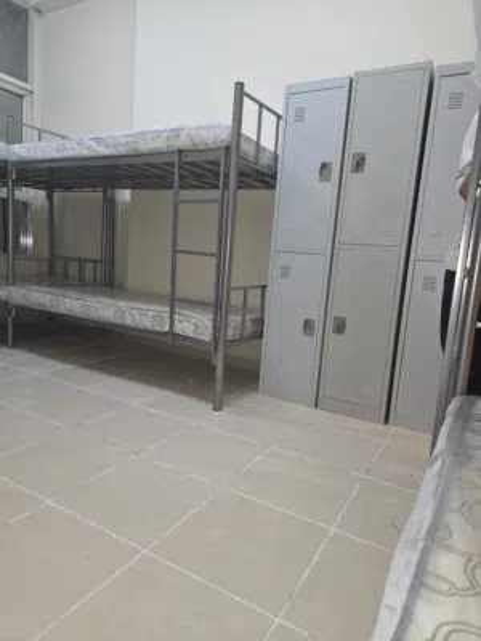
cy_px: 320
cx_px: 240
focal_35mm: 23
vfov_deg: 73.9
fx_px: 426
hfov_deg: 58.9
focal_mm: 6.3
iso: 100
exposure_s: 1/33.3
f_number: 1.7
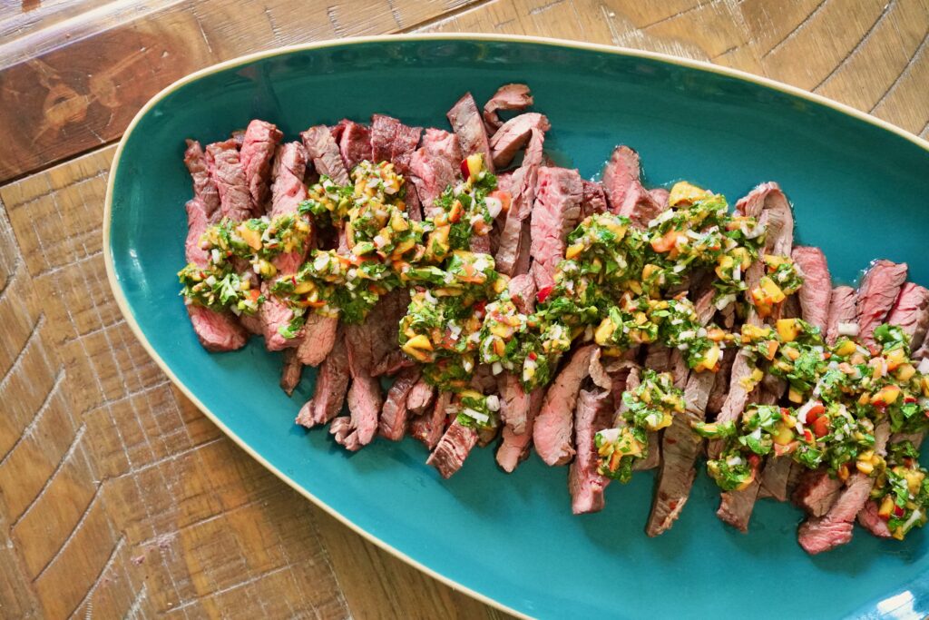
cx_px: 464
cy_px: 310
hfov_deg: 45.0
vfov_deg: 30.9
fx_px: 1123
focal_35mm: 44
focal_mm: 29
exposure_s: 1/80
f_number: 5.6
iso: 2500
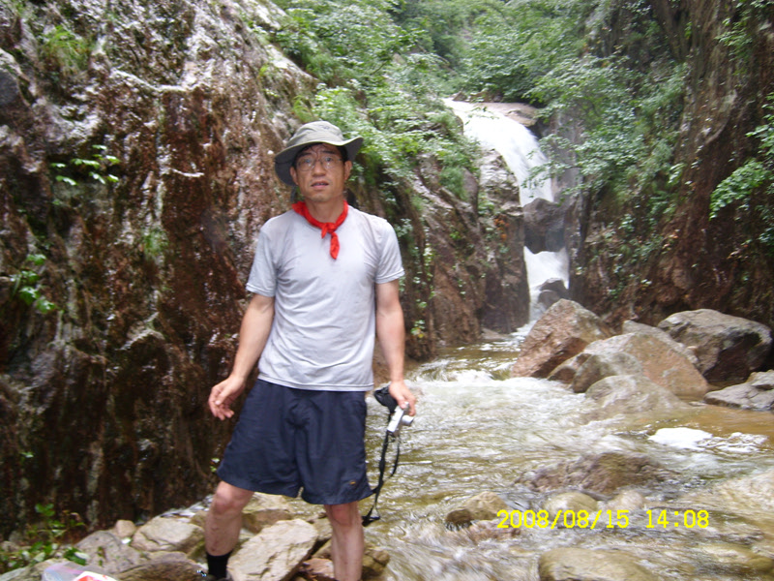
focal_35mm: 35
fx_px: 783
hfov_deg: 52.6
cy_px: 290
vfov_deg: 40.7
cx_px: 387
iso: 50
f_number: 2.8
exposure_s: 1/30
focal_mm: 5.8
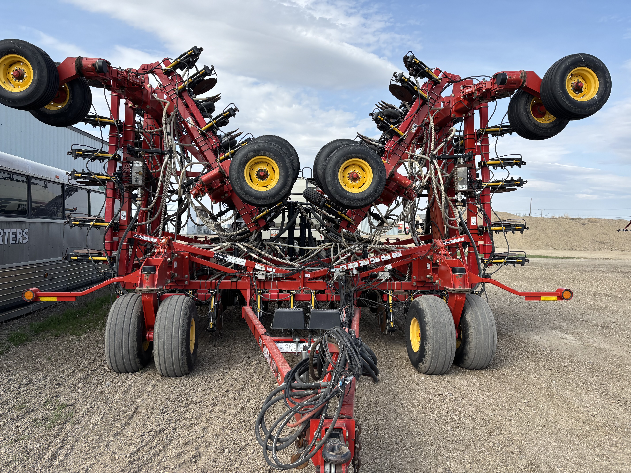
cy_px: 236
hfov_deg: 67.3
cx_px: 316
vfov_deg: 53.1
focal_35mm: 26
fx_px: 474
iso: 50
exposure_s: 1/1845
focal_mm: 5.96
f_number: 1.6
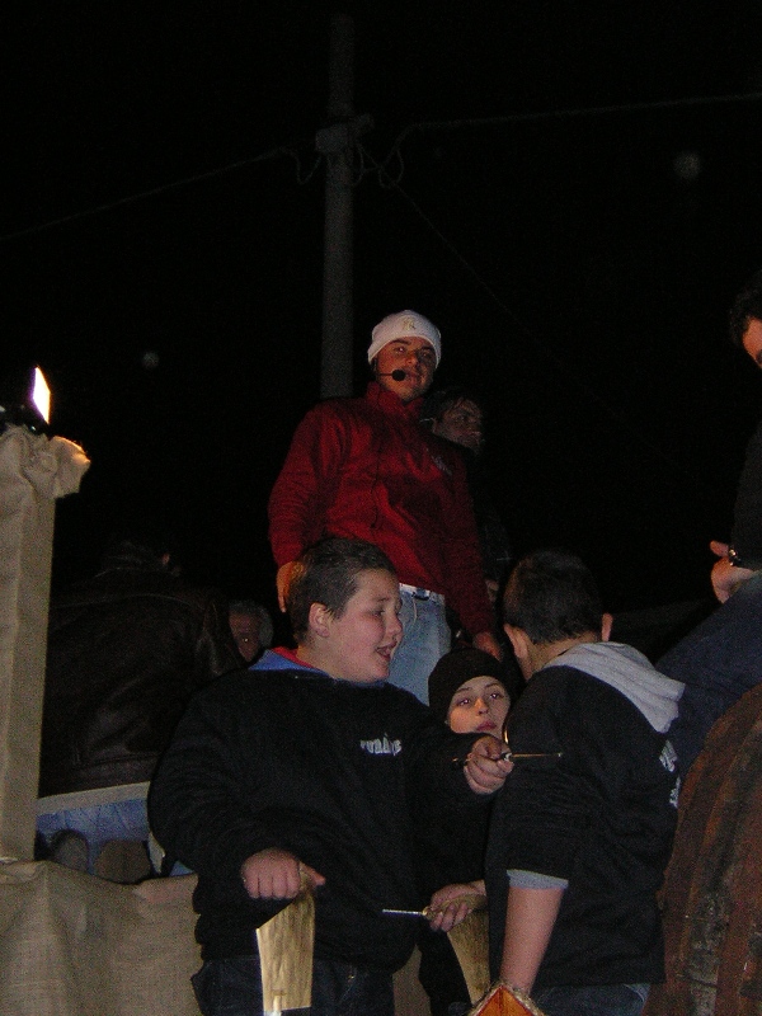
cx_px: 381
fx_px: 1702
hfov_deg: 25.2
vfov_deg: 33.2
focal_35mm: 58
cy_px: 508
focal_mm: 7.6
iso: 200
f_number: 3.3
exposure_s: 1/60.1
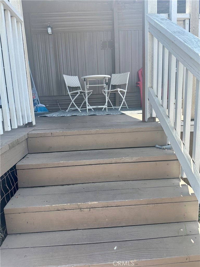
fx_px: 185
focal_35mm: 24
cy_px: 134
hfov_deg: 56.8
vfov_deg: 71.6
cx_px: 100
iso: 80
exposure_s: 1/1289
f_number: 1.78
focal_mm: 6.86
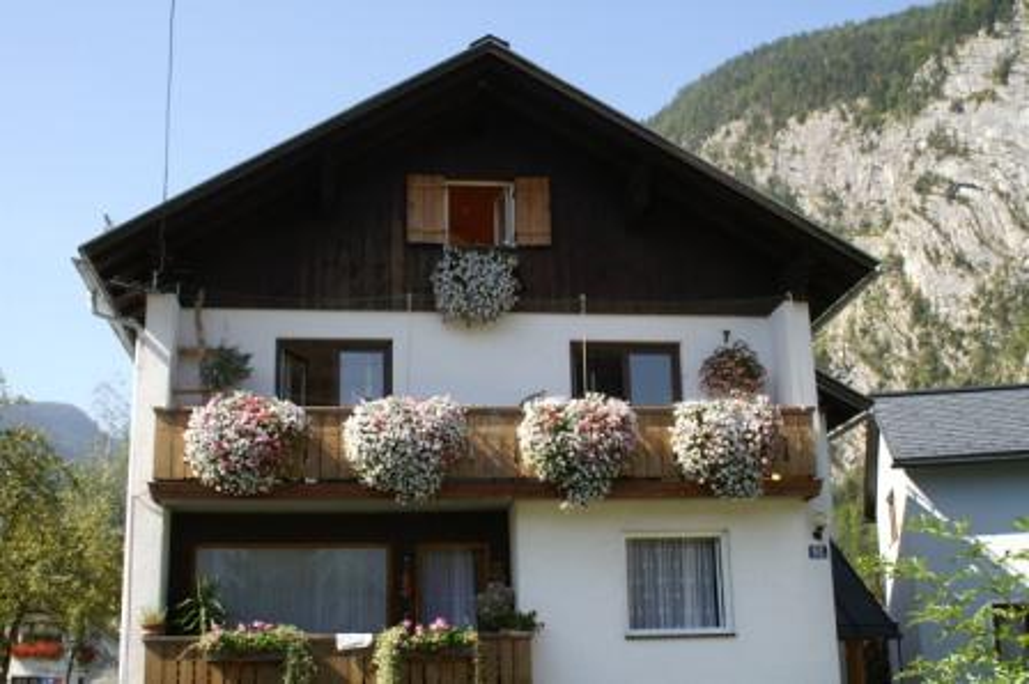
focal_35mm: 42
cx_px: 514
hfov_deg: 46.4
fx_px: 1200
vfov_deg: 31.8
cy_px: 342
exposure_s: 1/80
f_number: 11
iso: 100
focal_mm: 28
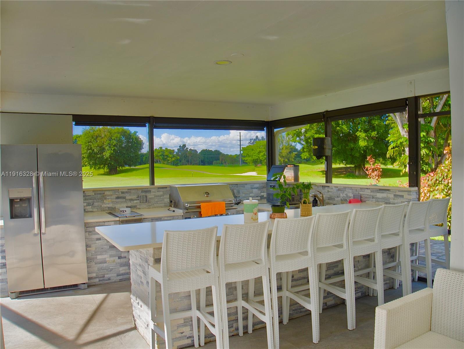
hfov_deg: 63.4
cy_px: 174
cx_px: 232
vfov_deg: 49.8
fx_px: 376
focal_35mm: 28
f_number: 8
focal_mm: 14
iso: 200
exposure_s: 1/160
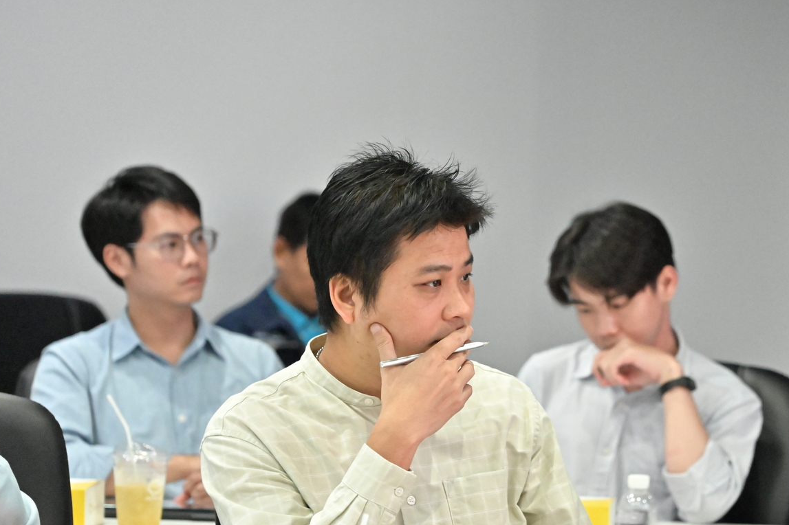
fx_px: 3549
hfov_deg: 12.7
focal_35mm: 162
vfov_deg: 8.5
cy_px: 320
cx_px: 489
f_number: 4
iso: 11400
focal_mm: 120
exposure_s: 1/250
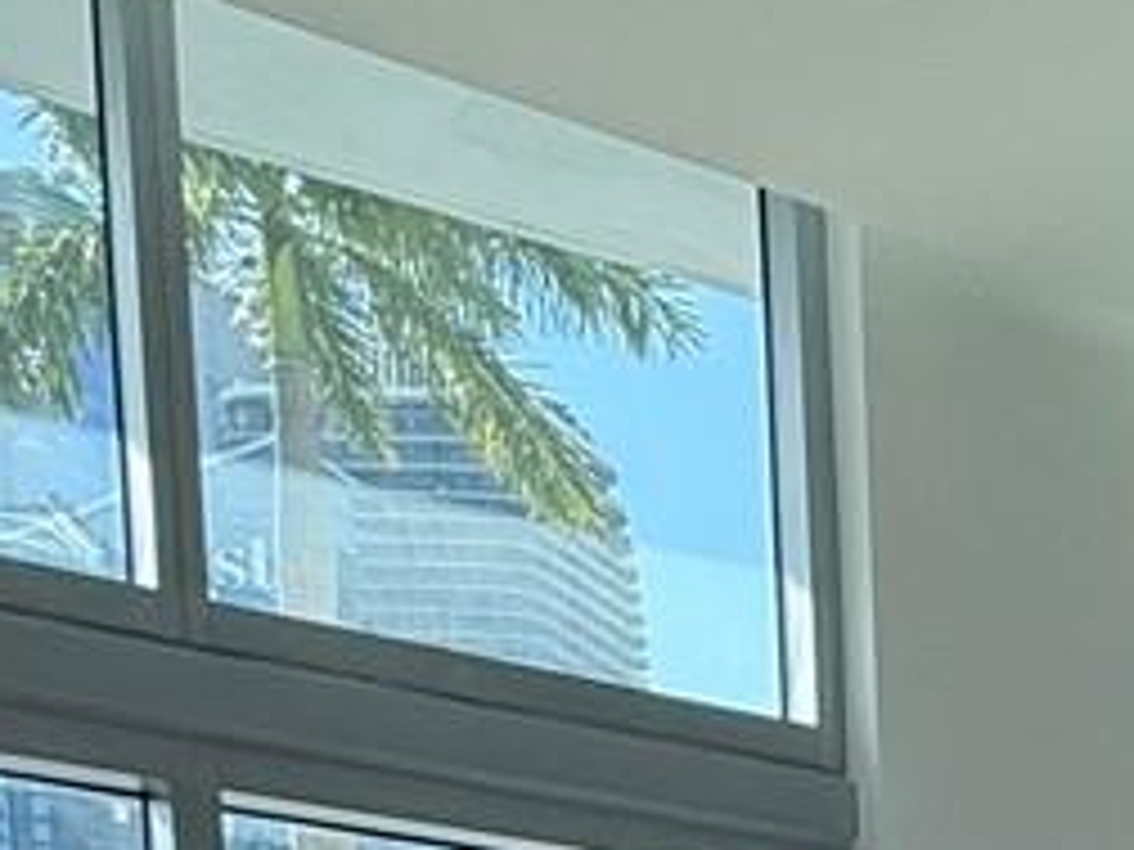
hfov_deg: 17.4
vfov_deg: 13.6
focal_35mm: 89
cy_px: 1808
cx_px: 2106
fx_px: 2916
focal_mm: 2.22
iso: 64
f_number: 2.2
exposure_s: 1/323
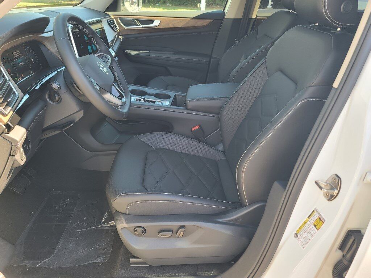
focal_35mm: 25
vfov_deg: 54.9
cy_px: 139
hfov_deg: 69.4
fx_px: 268
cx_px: 186
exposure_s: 1/120
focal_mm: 7
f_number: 1.8
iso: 64
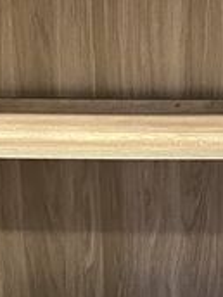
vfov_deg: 13.0
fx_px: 1297
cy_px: 226
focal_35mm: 151
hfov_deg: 9.7
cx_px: 235
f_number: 1.8
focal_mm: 4.25
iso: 500
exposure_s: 1/25
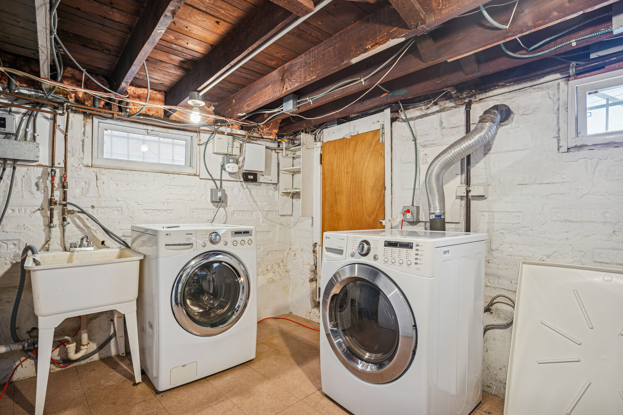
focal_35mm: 17
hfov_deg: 93.3
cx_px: 312
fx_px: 294
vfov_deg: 70.4
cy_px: 208
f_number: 8
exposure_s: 1/2
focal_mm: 17
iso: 100
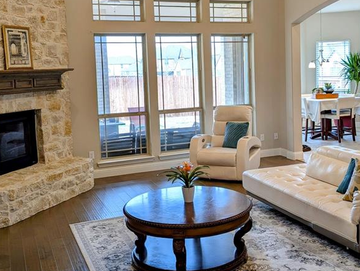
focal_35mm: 42
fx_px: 437
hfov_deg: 44.7
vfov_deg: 34.3
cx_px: 199
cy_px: 102
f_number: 1.68
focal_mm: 6.9
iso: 43
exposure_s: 1/60
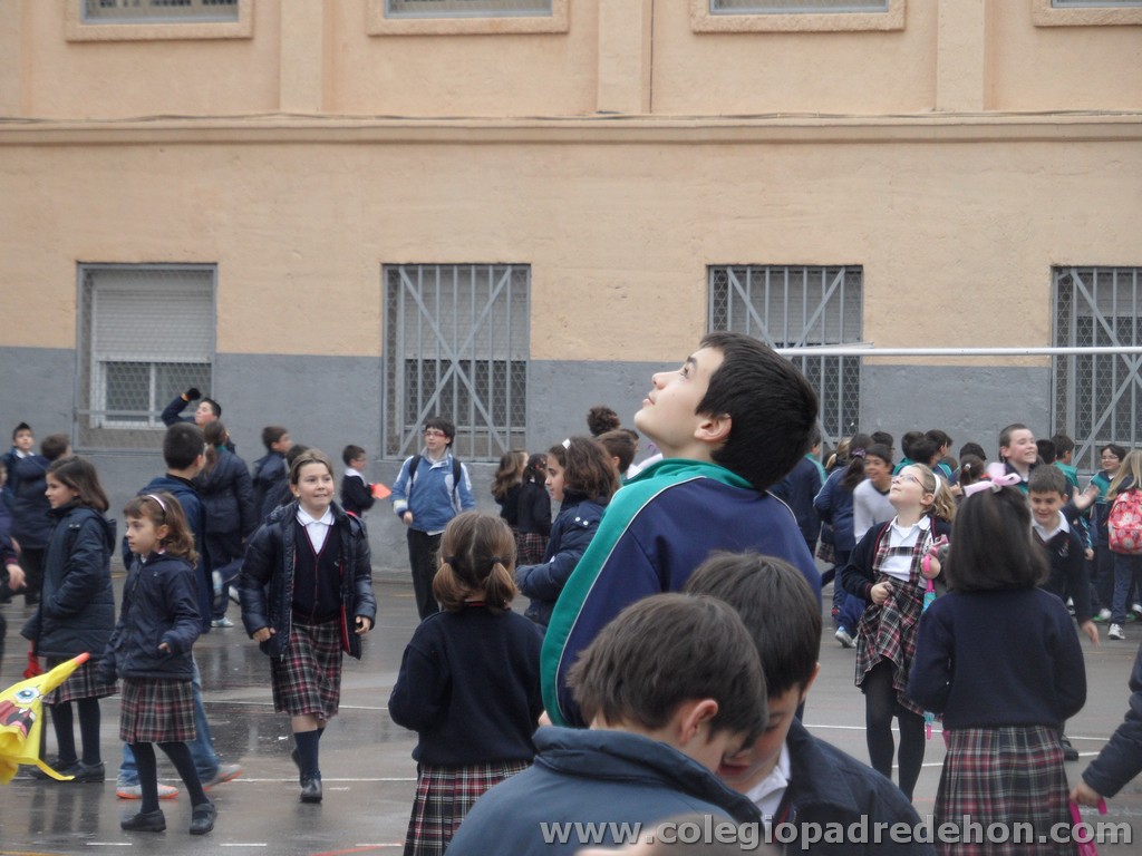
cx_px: 571
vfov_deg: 9.9
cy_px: 428
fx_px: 4949
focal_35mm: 150
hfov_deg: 13.2
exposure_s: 1/60
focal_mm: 24.6
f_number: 4.4
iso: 100
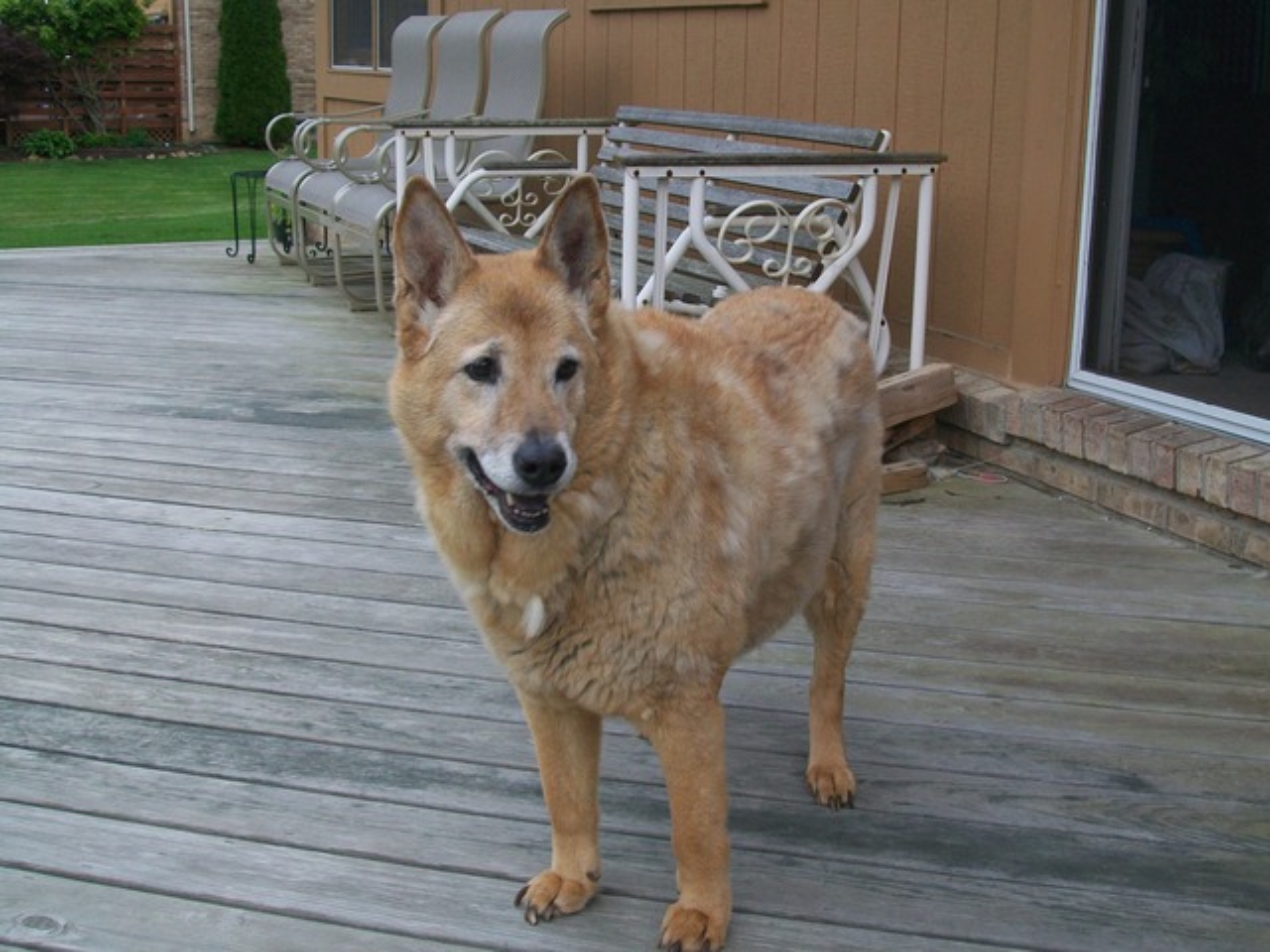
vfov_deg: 32.2
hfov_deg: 42.1
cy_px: 476
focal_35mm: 45
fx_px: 1651
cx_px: 635
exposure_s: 1/80
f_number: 3
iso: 64
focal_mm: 7.6
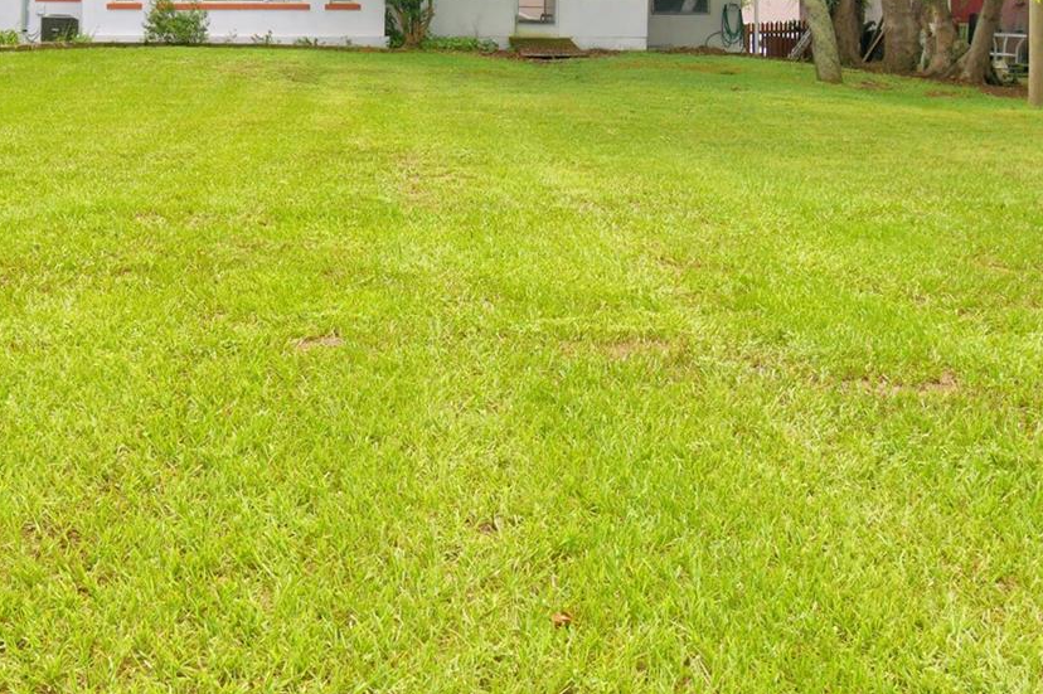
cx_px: 257
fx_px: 1679
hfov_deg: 33.8
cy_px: 59
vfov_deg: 22.7
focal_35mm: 58
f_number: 8
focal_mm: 20
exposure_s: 1/250
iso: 100
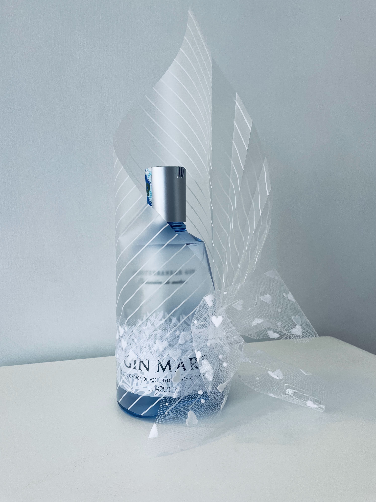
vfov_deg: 67.3
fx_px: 377
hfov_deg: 53.1
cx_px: 188
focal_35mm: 26
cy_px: 251
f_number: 1.6
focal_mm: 4.2
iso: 100
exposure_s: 1/100
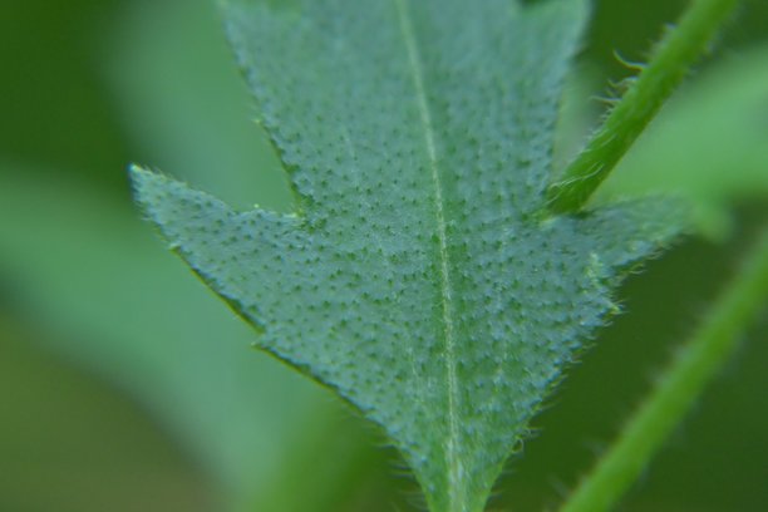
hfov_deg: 6.9
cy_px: 256
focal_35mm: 300
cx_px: 384
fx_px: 6399
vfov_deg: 4.6
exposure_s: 1/320
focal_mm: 200
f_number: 10
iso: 2500
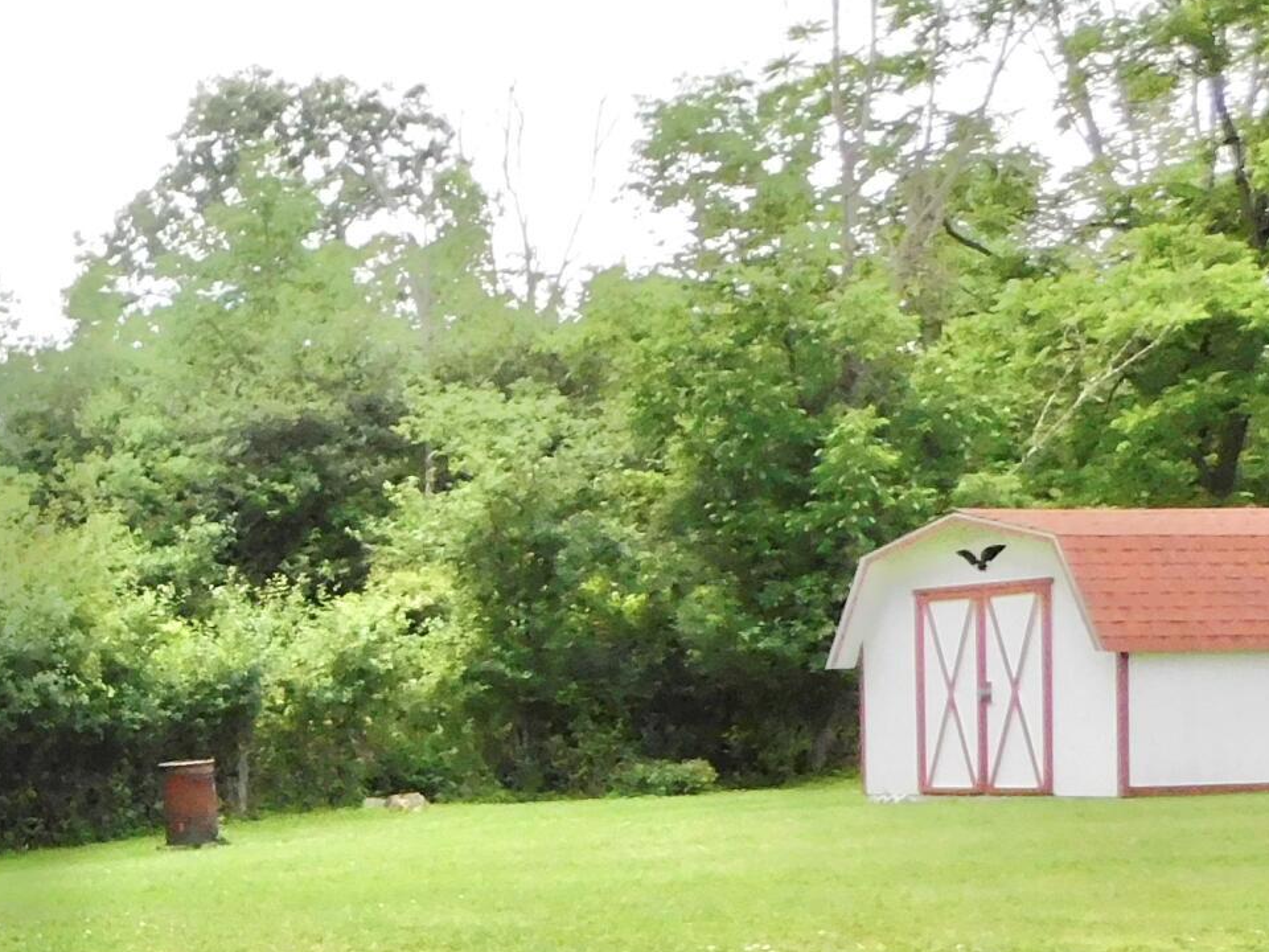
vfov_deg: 19.3
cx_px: -549
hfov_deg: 22.2
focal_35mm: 75
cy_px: 824
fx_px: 2749
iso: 400
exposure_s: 1/1000
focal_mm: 4.1
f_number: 3
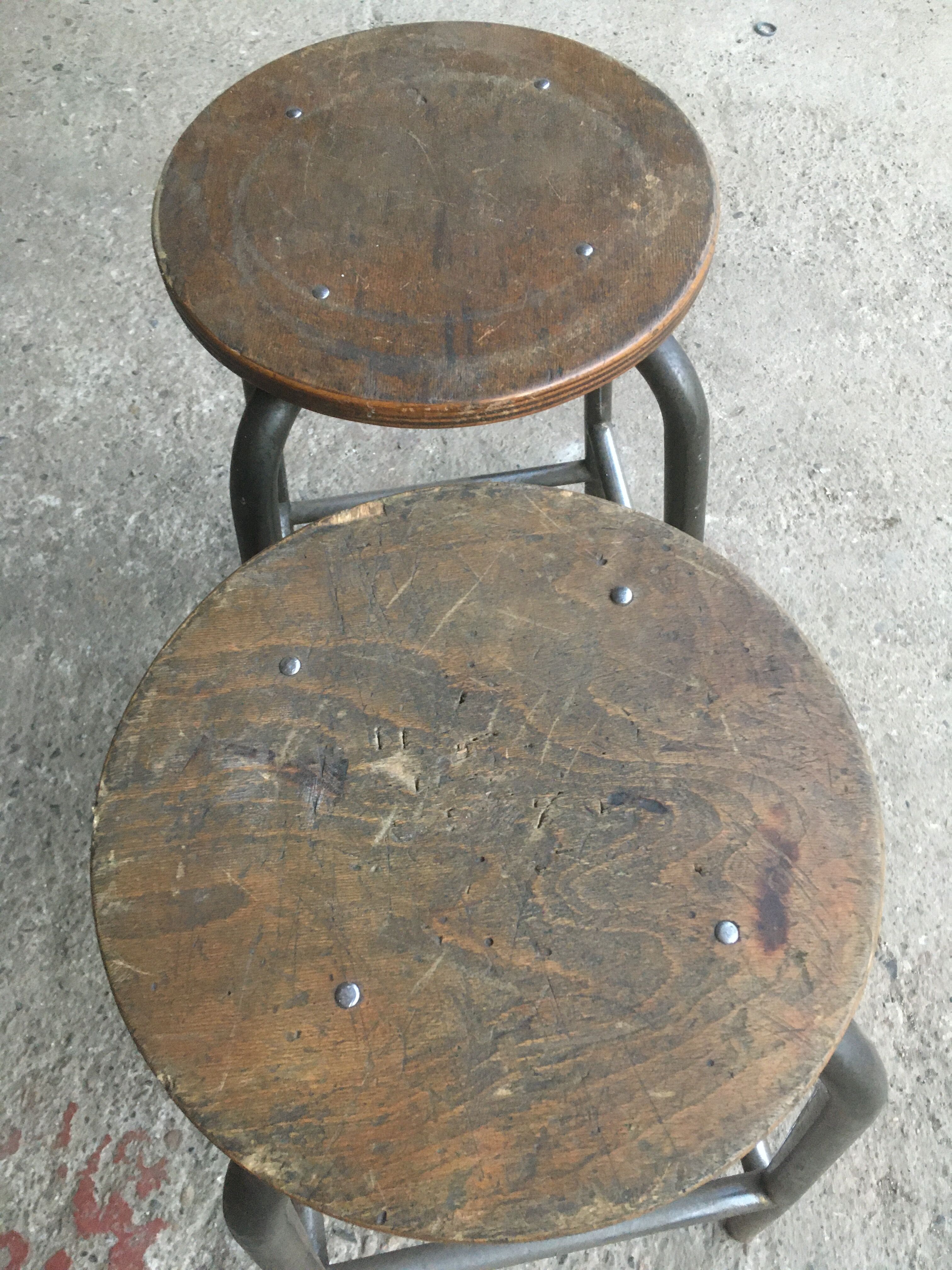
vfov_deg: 61.7
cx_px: 476
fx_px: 1063
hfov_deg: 48.2
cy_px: 635
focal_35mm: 29
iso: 200
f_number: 2.2
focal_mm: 4.15
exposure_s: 1/33
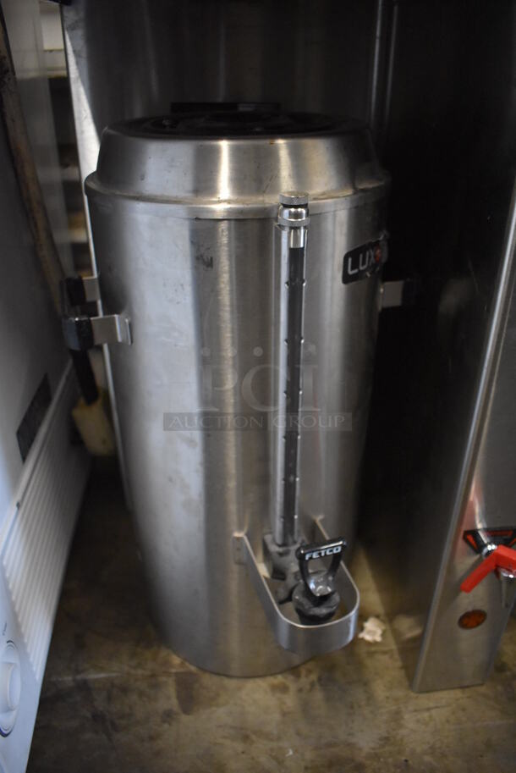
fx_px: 580
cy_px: 386
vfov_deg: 67.3
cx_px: 258
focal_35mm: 27
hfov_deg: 48.0
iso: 4000
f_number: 3.5
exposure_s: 1/125
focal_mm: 18
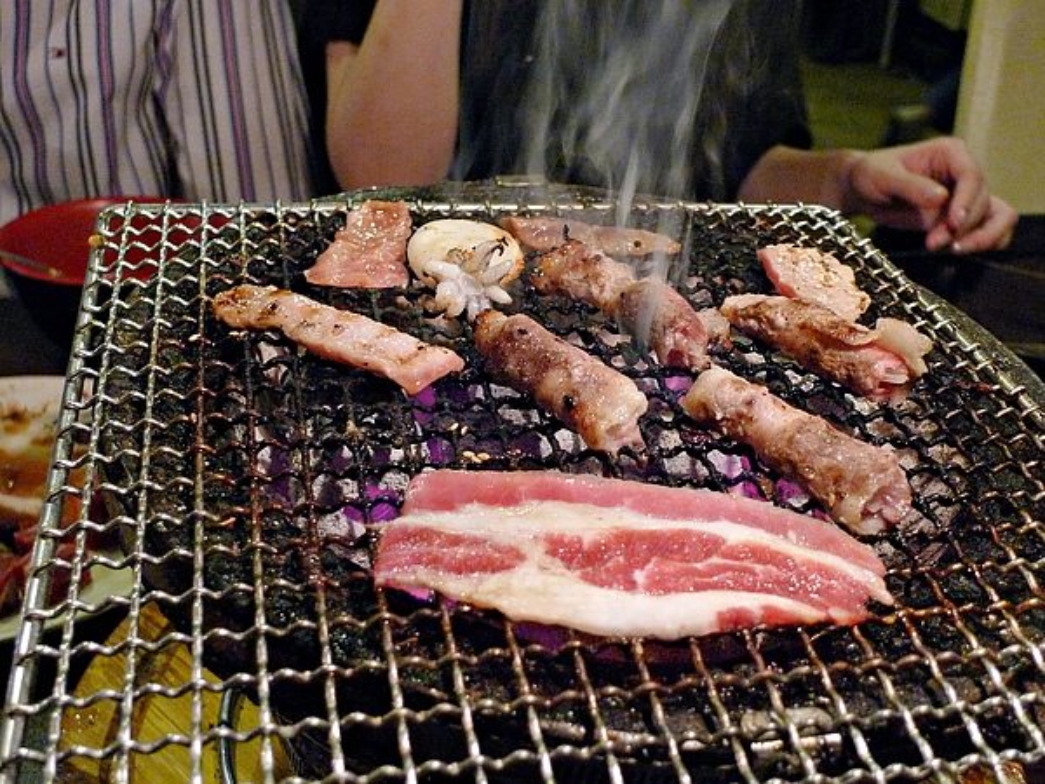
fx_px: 1117
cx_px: 522
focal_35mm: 37
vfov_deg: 38.7
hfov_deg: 50.1
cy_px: 392
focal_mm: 7.9
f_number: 2.4
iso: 800
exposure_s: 1/50
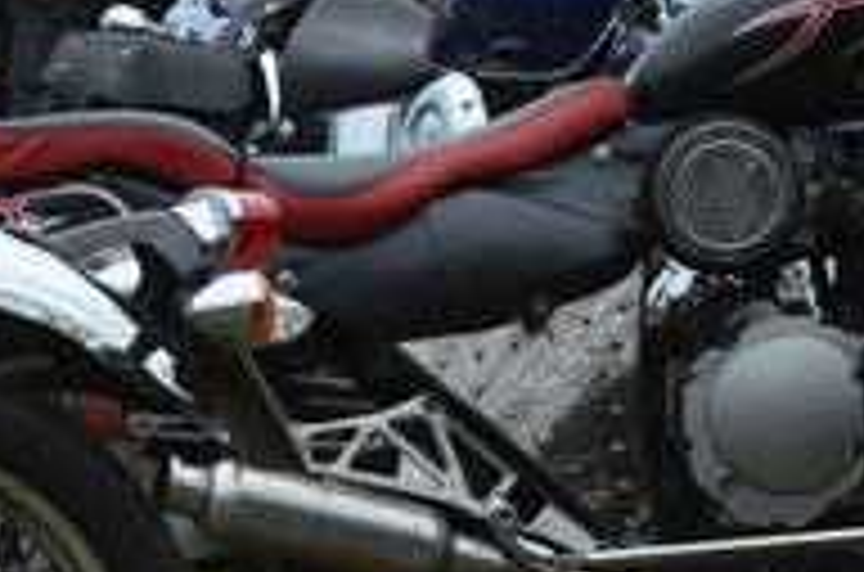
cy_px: 32
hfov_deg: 3.7
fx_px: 13263
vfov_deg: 2.5
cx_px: -333
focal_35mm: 554
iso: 1600
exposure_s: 1/1000
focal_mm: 100
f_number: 8
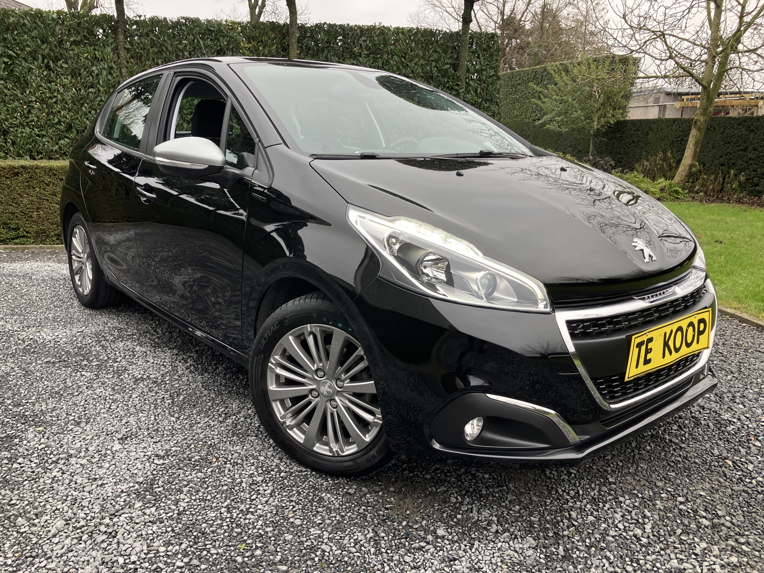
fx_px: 618
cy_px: 286
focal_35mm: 28
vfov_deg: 49.7
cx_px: 382
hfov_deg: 63.4
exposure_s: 1/121
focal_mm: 3.99
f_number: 1.8
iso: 50
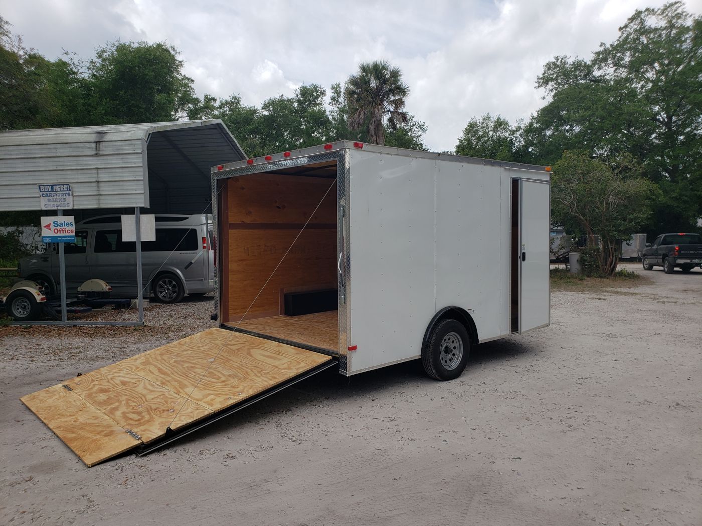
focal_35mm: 26
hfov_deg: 67.3
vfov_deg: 53.1
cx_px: 351
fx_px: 527
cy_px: 263
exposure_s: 1/1399
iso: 50
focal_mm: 4.3
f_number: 2.4
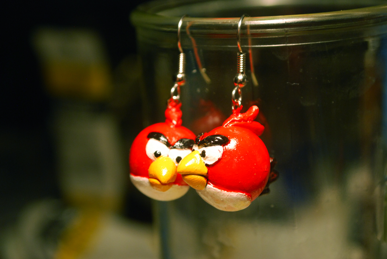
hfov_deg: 29.2
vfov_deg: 19.8
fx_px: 743
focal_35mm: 69
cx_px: 194
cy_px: 130
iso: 720
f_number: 5.3
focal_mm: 46
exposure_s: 1/30
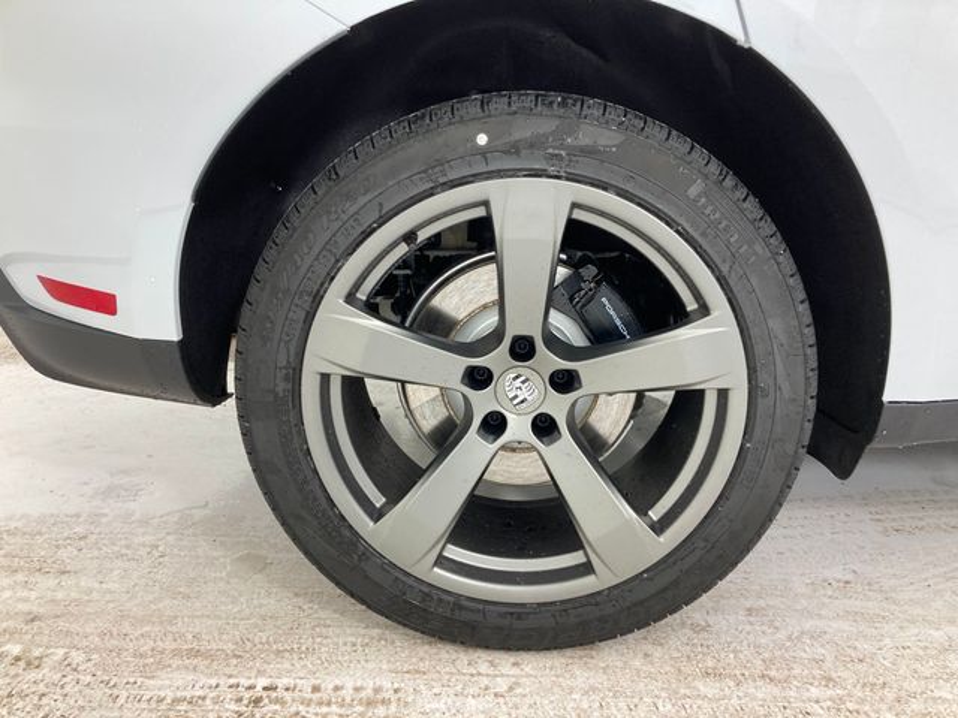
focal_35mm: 28
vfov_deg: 49.7
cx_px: 479
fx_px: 775
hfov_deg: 63.4
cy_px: 359
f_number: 1.8
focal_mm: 3.99
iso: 32
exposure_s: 1/120
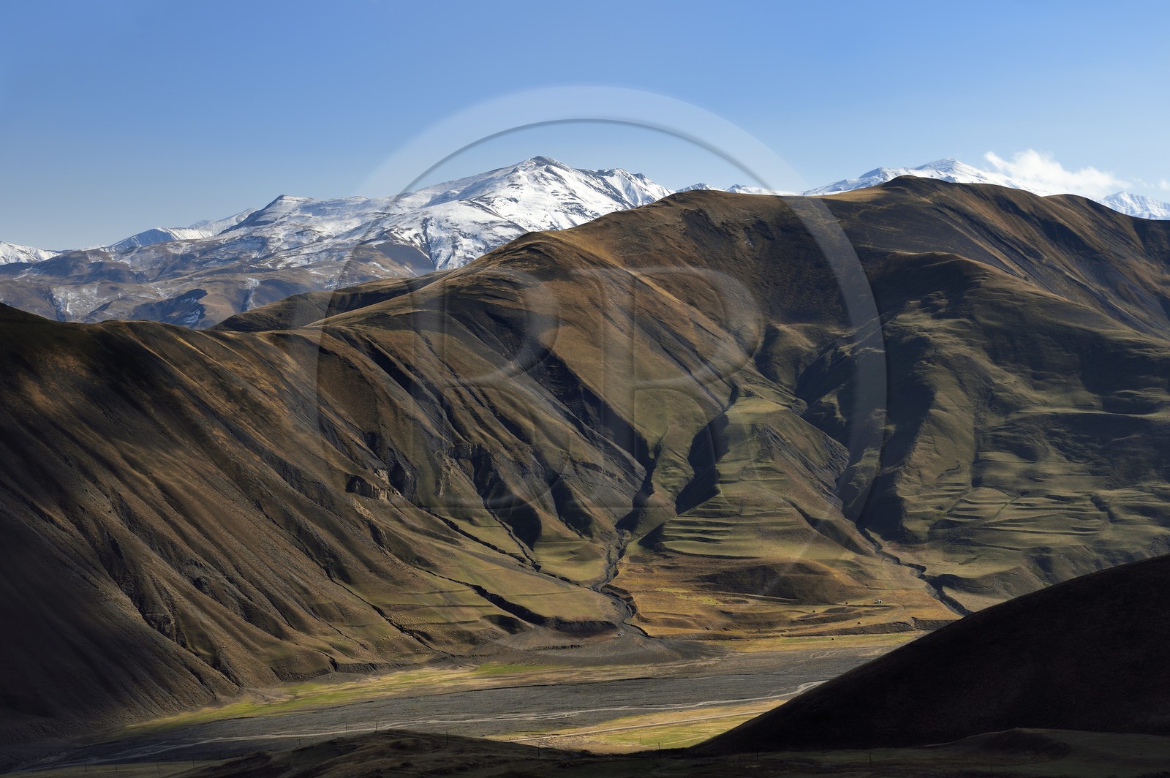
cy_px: 389
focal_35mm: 70
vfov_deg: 19.4
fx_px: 2273
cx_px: 585
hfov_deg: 28.9
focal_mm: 70
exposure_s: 1/800
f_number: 11
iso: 400
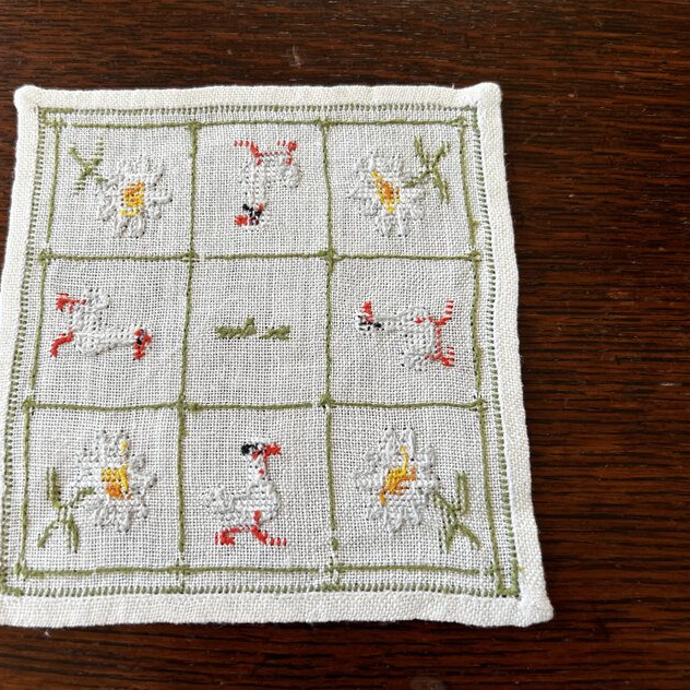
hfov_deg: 52.1
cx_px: 267
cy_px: 344
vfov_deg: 52.5
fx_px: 699
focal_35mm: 31
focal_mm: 5.7
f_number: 1.5
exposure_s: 1/121
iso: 80
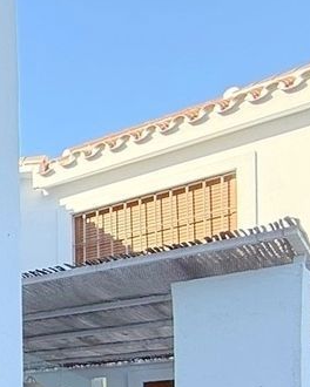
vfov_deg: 30.4
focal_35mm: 53
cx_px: -415
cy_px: 456
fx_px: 608
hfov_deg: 15.7
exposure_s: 1/486
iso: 50
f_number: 2.2
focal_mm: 2.22
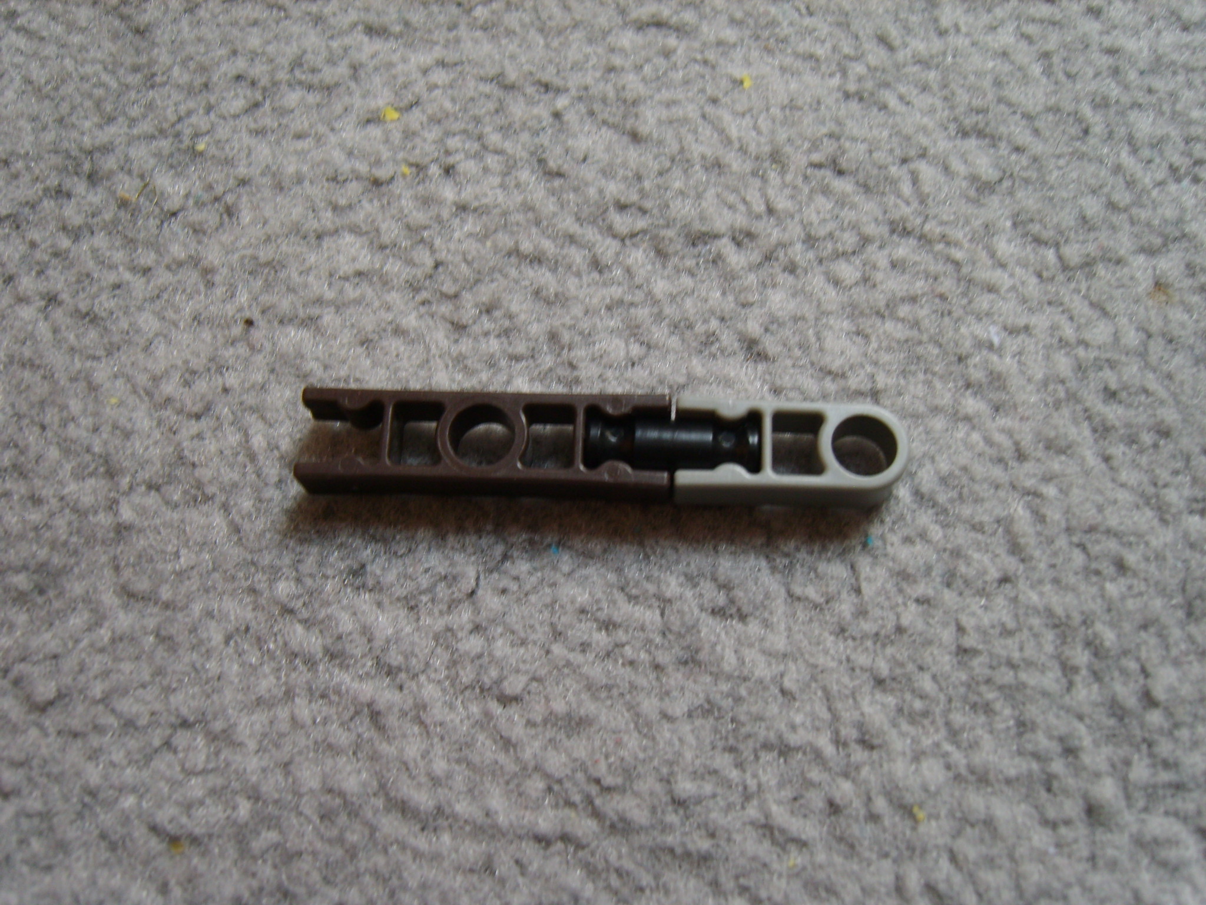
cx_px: 603
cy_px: 452
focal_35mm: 35
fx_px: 1219
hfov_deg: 52.6
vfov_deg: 40.7
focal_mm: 7.4
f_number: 2.8
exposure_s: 1/30
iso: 82
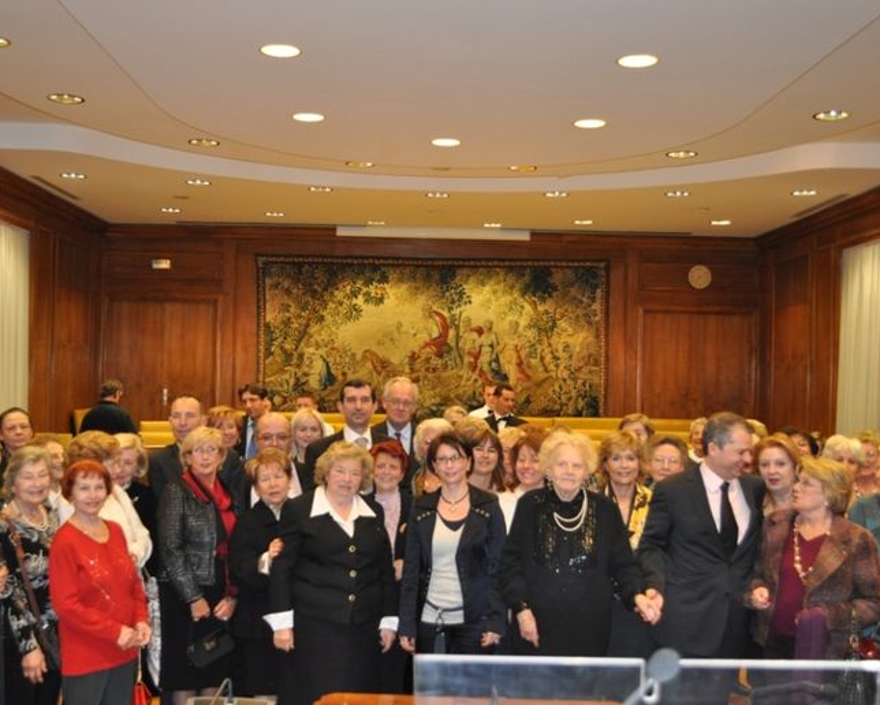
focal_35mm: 41
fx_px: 1068
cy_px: 354
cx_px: 416
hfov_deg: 44.7
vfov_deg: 36.5
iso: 800
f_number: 4
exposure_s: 1/60
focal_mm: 24
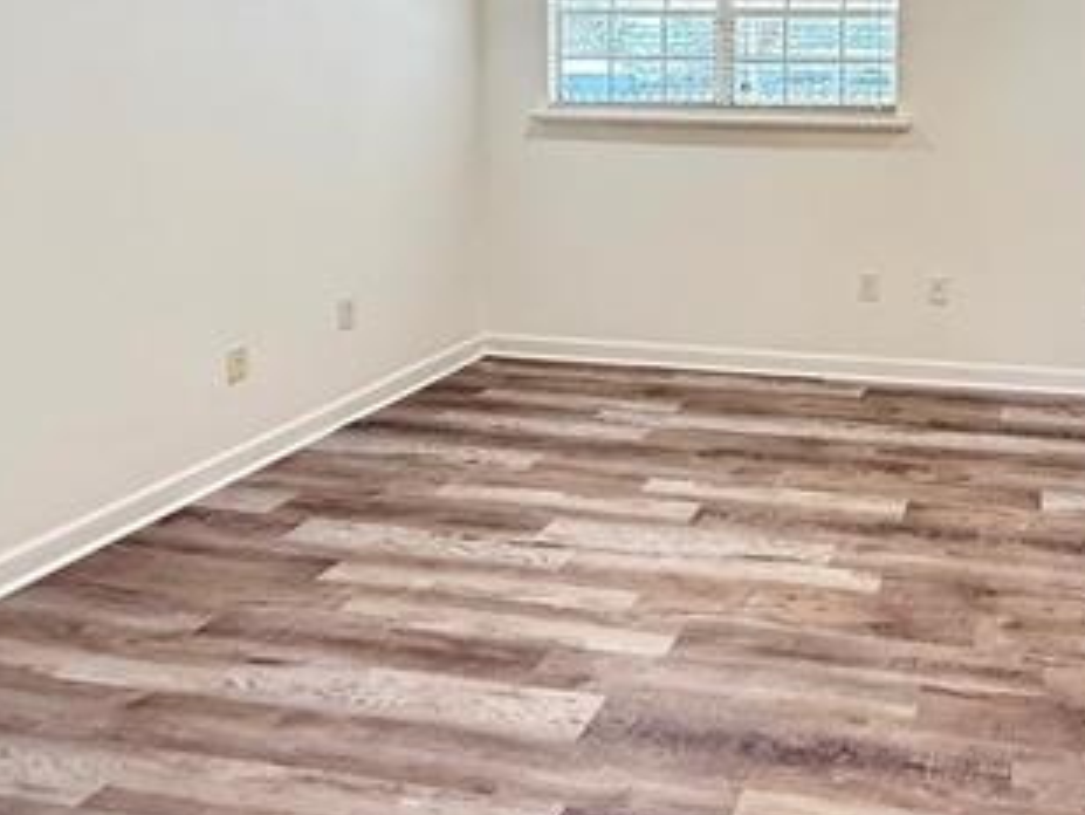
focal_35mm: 29
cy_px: 133
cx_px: 913
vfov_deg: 45.2
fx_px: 909
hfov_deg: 55.8
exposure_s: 1/120
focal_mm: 2.22
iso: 640
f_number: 2.2
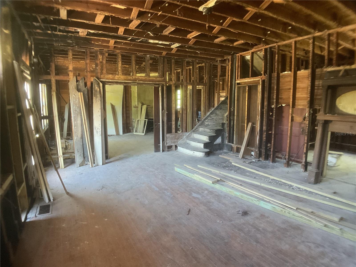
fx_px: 298
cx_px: 178
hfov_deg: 61.7
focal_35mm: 29
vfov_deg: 48.2
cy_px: 134
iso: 320
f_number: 1.8
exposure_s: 1/40
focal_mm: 3
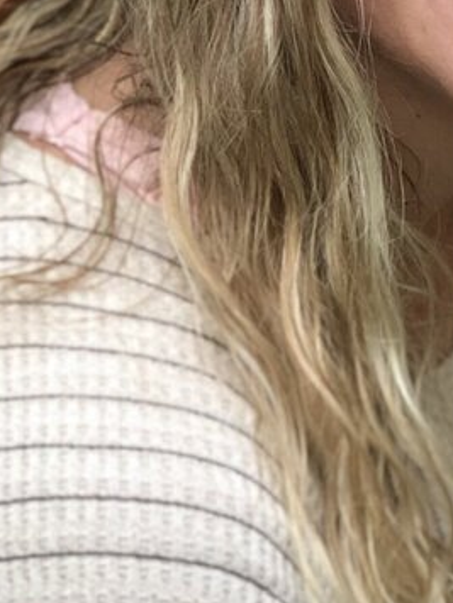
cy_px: 76
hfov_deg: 6.2
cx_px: 760
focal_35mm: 234
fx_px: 4083
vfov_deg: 8.4
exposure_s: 1/60
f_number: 2.4
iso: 40
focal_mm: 6
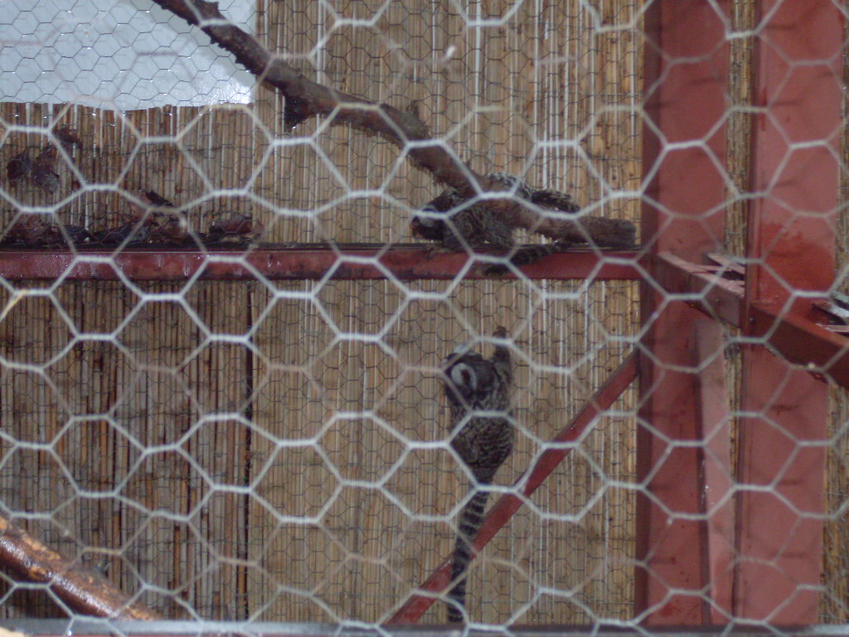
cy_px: 318
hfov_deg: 19.1
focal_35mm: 103
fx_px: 2526
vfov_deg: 14.4
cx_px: 424
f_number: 4.8
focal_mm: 17.1
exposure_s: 1/60
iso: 240
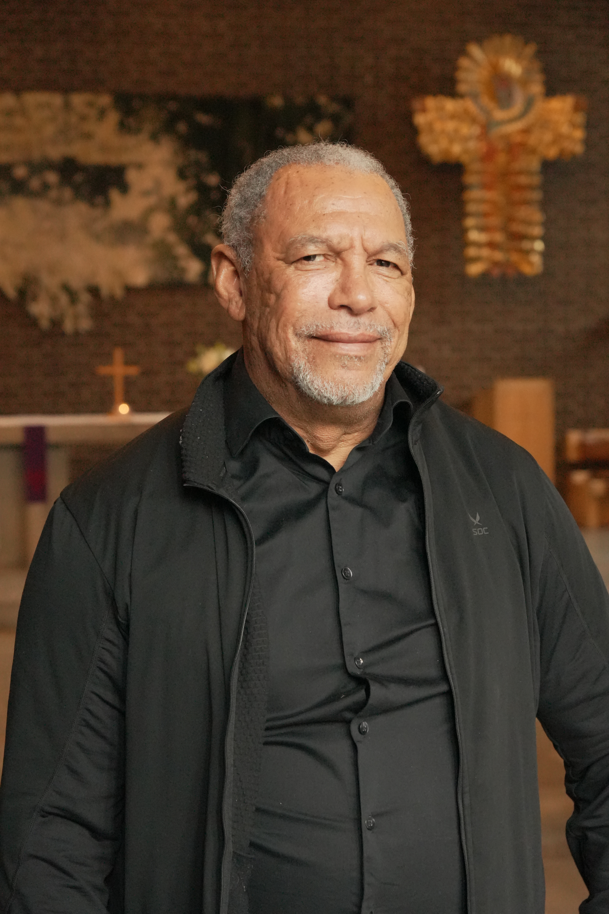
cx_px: 304
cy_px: 457
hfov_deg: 20.2
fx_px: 1713
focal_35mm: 68
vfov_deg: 29.9
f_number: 4
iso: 6400
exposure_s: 1/250
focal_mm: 45
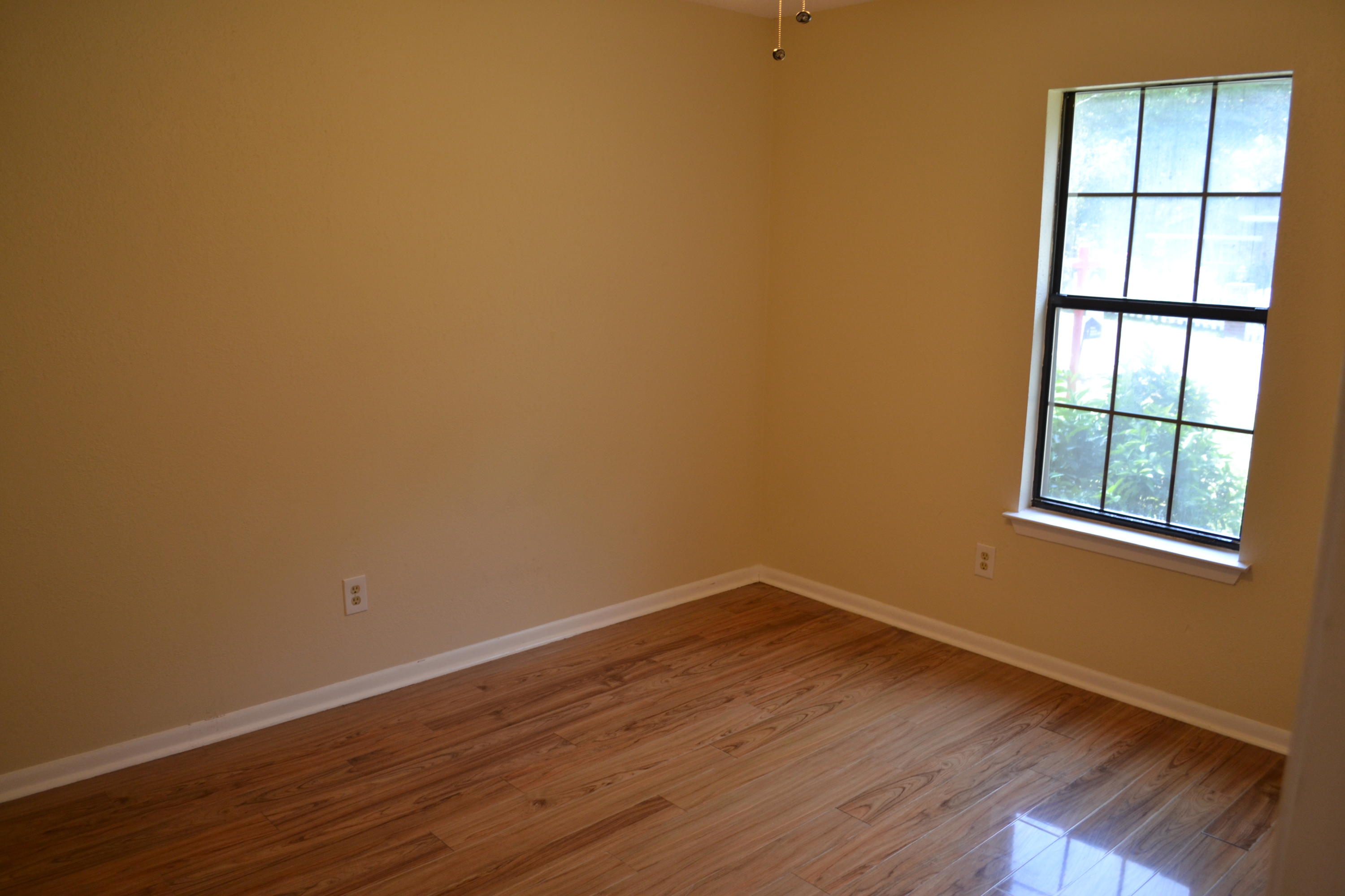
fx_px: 1009
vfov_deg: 47.9
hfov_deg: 67.4
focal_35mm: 27
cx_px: 672
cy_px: 448
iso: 400
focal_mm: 18
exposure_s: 1/60
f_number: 3.5
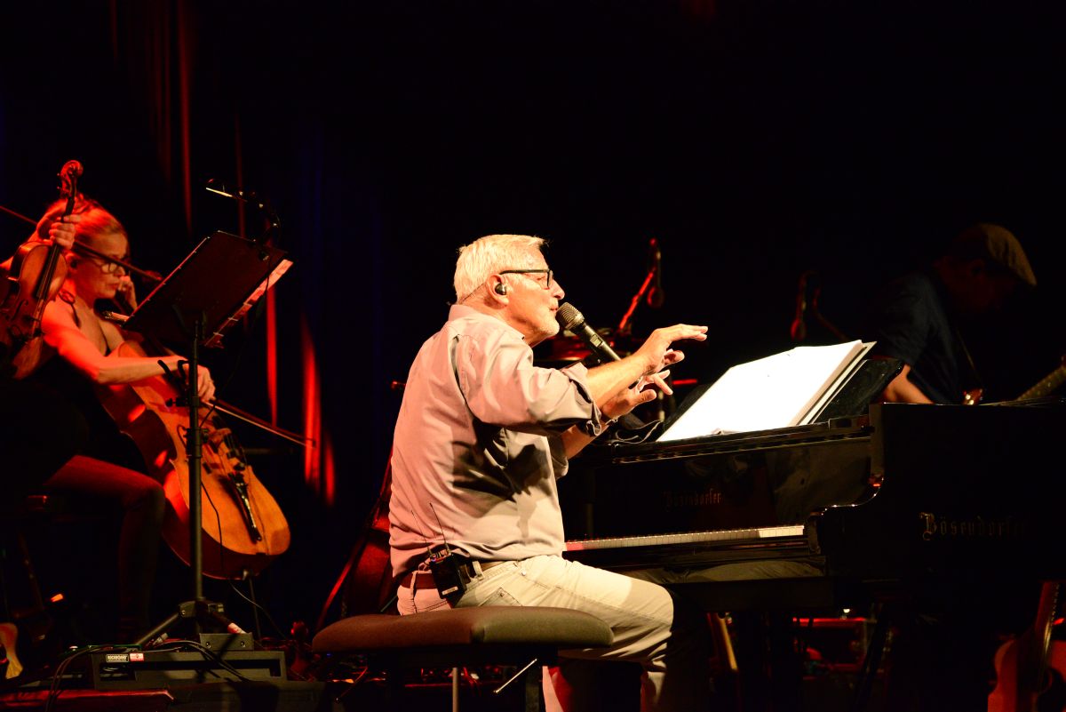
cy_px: 356
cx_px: 533
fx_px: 3554
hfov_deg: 17.1
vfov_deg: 11.4
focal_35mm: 120
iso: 6400
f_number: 4
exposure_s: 1/320
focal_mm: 120
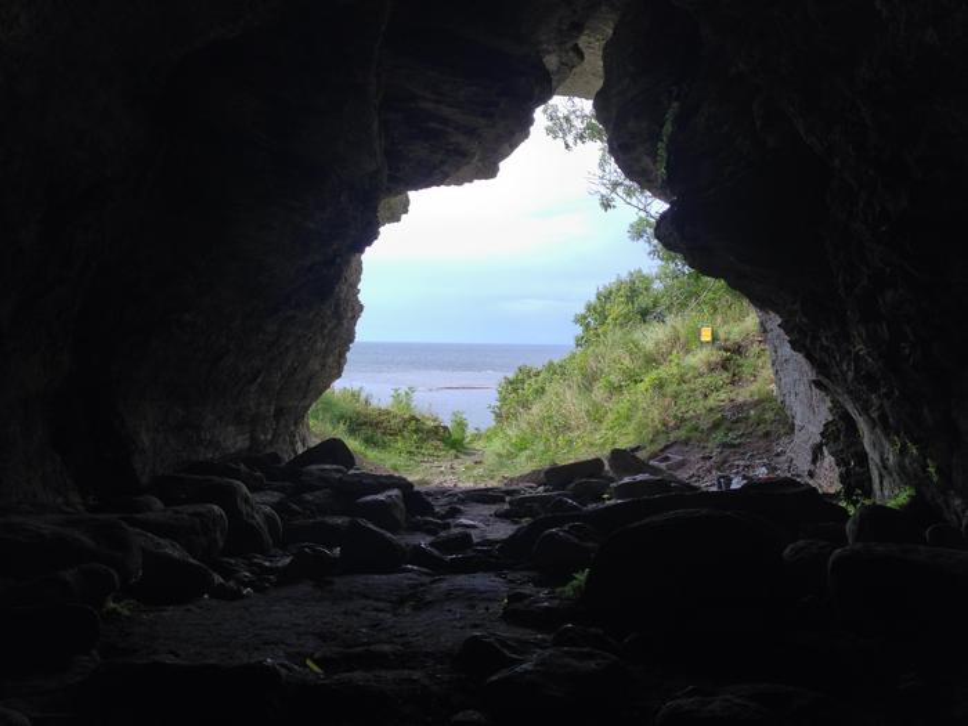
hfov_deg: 55.4
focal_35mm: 33
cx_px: 484
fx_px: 923
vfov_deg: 42.9
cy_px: 363
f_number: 2.4
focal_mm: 4.13
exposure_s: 1/217
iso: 50
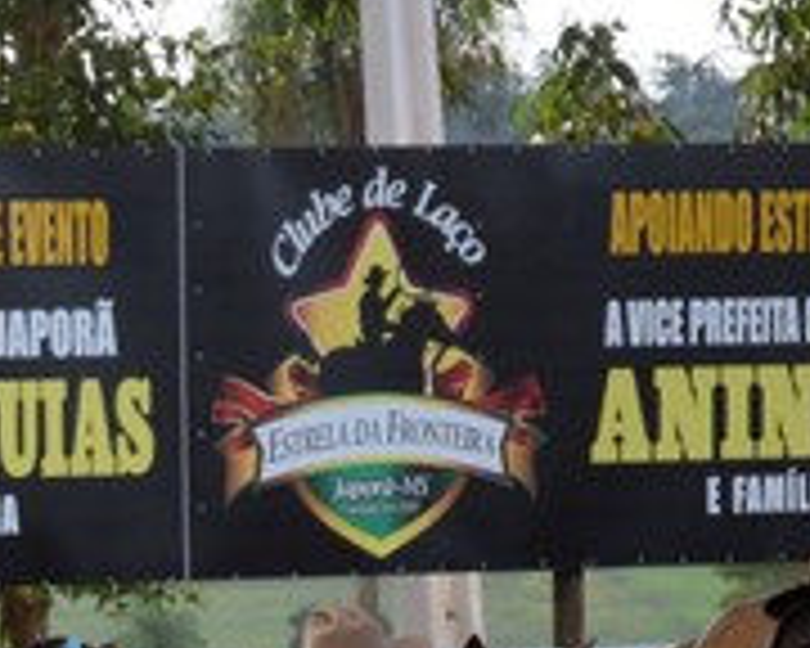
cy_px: 724
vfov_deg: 3.1
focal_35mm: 493
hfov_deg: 3.9
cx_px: -1161
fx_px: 11819
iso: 800
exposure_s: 1/800
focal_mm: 70
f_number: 7.1
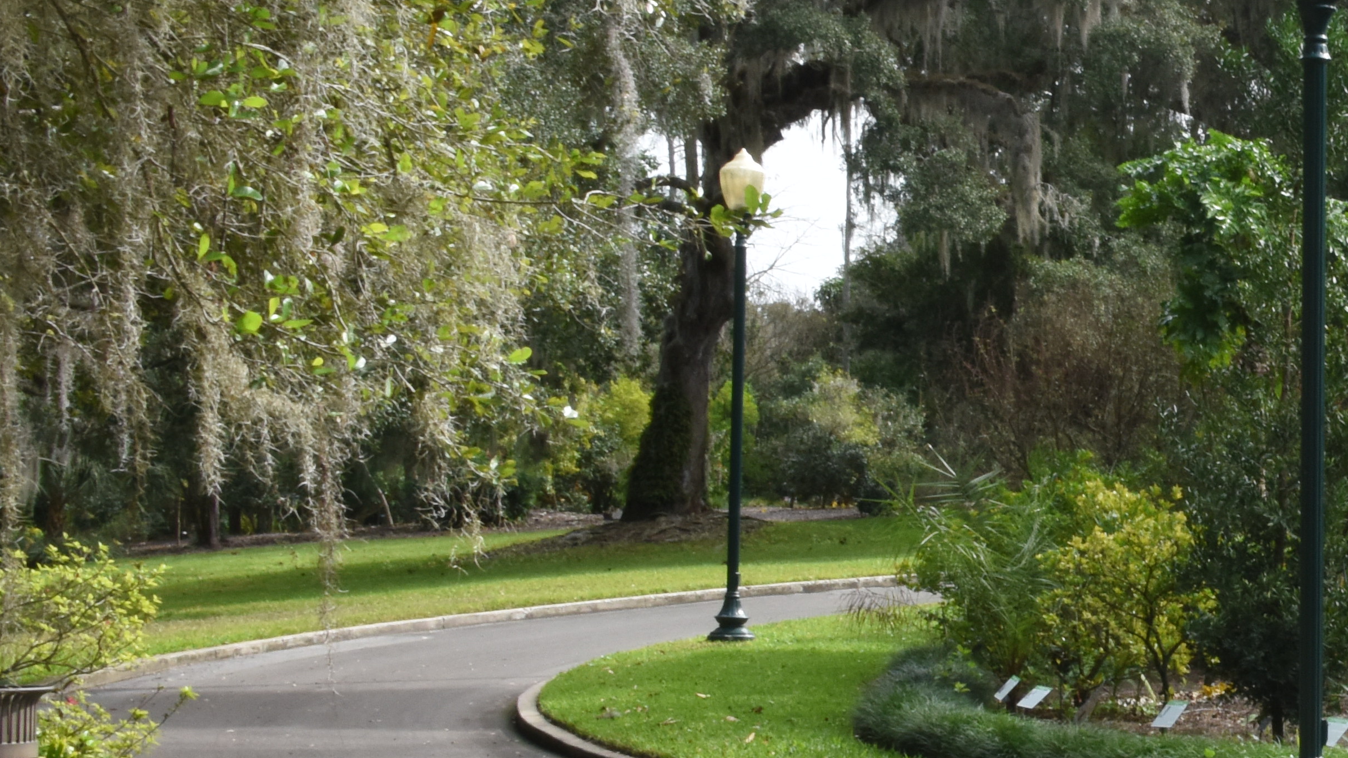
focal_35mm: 108
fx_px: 3860
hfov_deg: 18.7
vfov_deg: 11.2
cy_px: 459
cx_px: 1657
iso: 800
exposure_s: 1/60
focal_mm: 34
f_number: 25
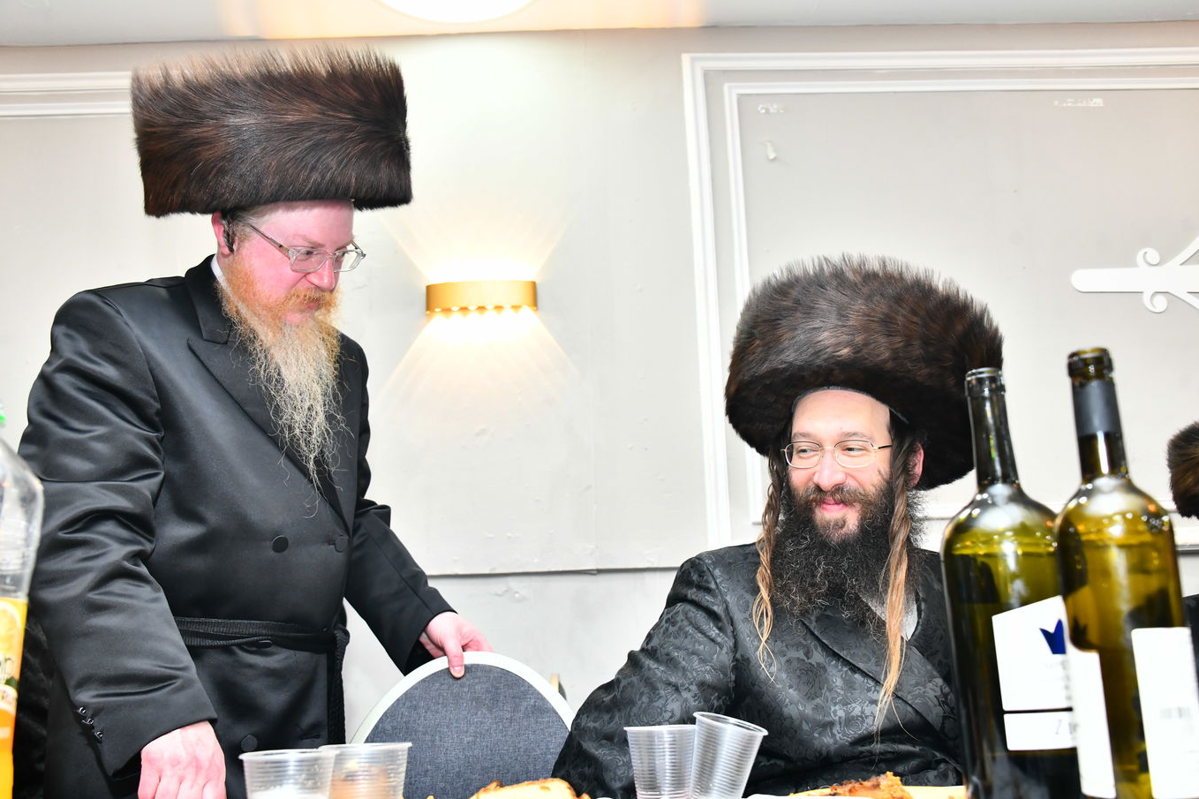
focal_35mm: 33
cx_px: 598
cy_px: 404
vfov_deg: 40.0
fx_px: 1099
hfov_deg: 57.2
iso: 1600
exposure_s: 1/125
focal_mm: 32
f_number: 5.6
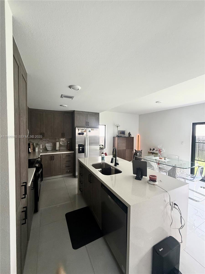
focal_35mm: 14
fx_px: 111
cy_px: 137
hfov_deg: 85.7
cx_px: 102
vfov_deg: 102.1
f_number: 2.2
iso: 200
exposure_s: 1/99
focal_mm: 2.22
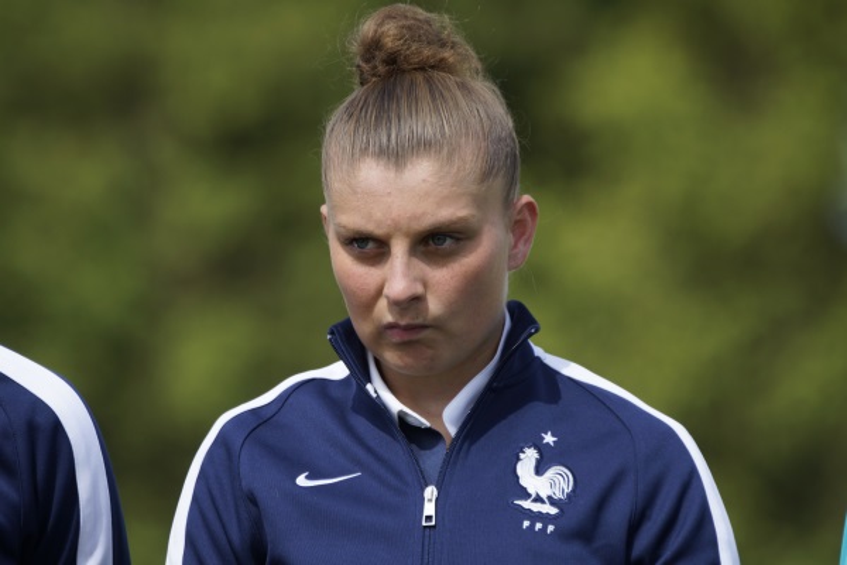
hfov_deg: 3.4
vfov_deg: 2.3
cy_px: 282
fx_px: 14116
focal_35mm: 600
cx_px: 424
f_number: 5.6
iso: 100
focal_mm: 400
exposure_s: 1/500
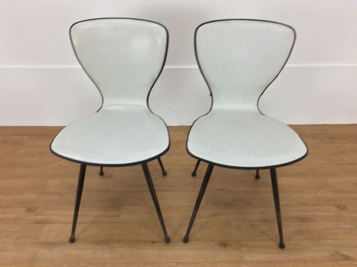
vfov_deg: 48.2
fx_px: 299
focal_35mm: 29
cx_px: 178
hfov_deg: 61.7
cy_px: 134
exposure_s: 1/33
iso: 40
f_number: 2.2
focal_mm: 4.15
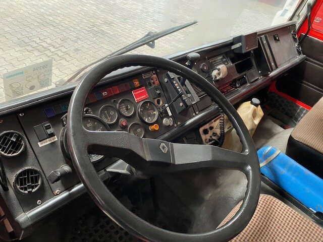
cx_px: 162
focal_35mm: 26
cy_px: 121
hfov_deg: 67.3
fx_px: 243
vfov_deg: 53.1
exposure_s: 1/40
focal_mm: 4.25
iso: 640
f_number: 1.8
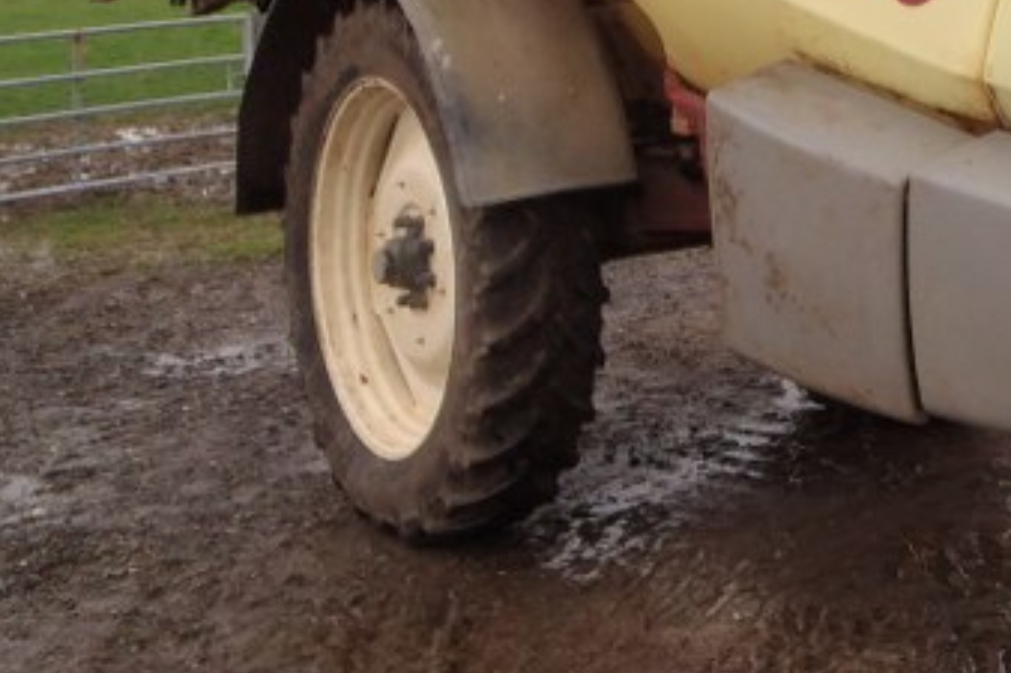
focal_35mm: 69
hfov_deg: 26.3
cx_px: 1187
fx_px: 1937
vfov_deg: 18.4
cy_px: -200
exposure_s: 1/60
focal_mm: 5
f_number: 3.5
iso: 100
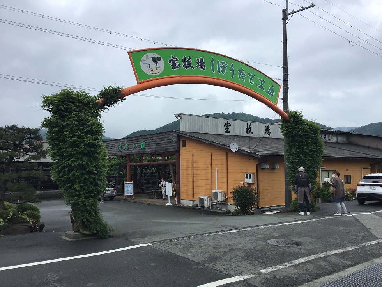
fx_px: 342
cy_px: 144
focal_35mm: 31
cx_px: 191
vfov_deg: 45.4
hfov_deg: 58.4
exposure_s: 1/769
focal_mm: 3.3
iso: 25
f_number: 2.4
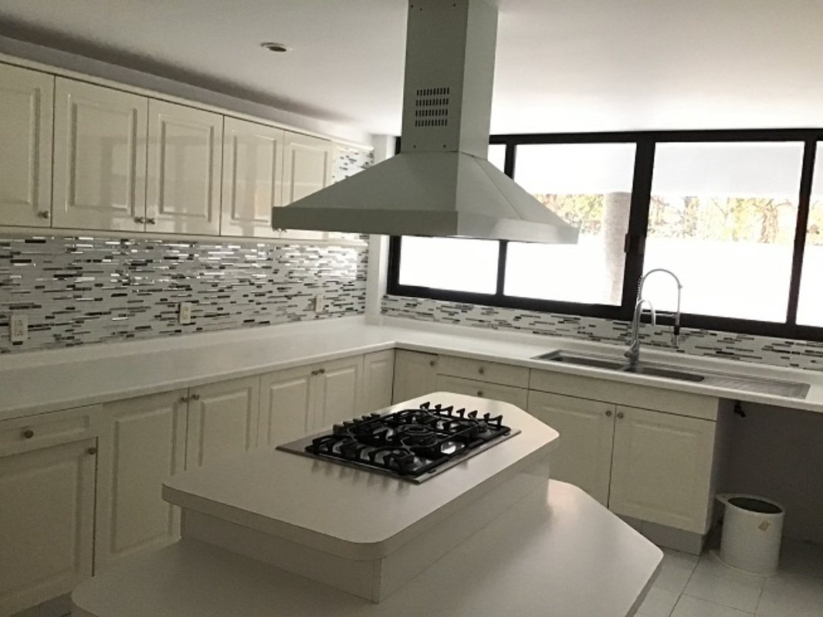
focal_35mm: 31
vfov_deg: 45.5
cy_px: 308
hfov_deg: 58.3
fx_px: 737
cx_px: 412
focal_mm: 3.3
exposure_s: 1/15
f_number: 2.4
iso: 250
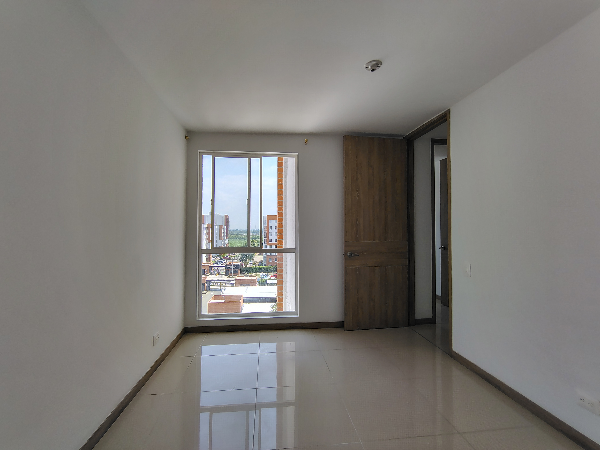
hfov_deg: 94.5
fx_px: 277
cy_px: 225
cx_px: 300
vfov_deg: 78.1
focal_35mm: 16
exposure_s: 1/386
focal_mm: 2.13
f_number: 2.2
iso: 100
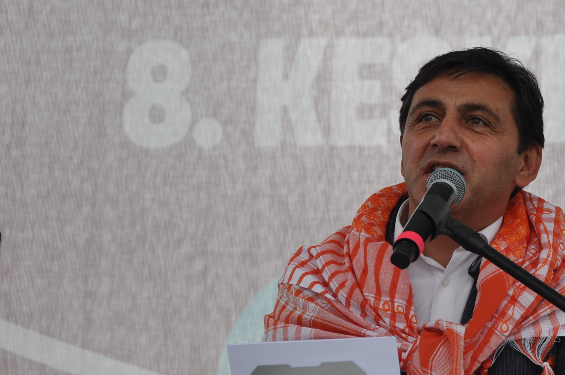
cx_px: 484
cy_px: 169
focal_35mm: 176
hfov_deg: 11.6
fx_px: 2758
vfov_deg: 7.8
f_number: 6.3
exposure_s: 1/160
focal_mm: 66
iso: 200
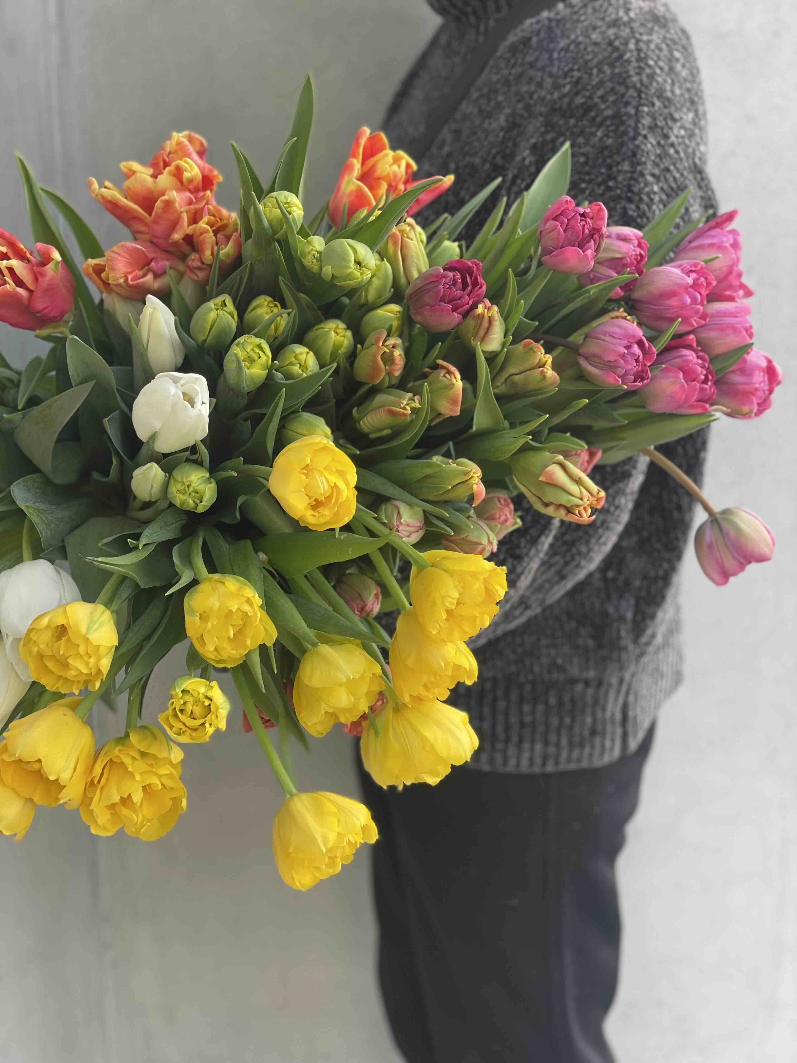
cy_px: 532
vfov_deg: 36.8
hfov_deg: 28.0
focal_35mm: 52
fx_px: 1596
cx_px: 398
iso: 40
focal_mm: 6
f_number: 2
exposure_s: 1/122
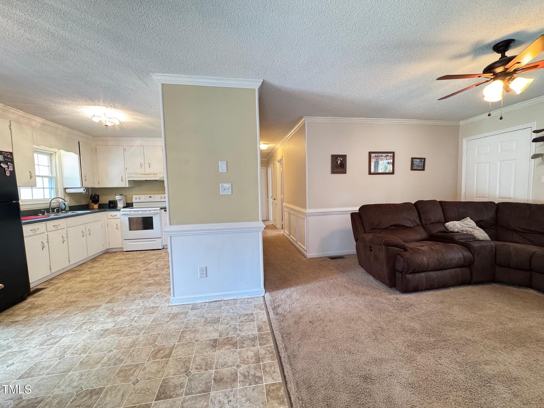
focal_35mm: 14
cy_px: 204
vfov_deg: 85.7
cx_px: 272
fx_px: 220
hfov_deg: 102.1
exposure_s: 1/60
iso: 640
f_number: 2.2
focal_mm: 2.22
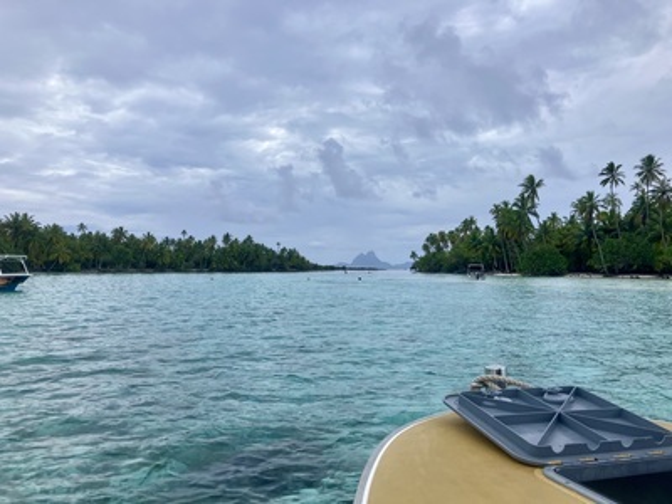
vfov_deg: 49.7
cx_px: 336
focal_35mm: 28
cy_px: 252
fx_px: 544
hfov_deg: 63.4
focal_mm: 3.99
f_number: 1.8
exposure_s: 1/1279
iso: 32
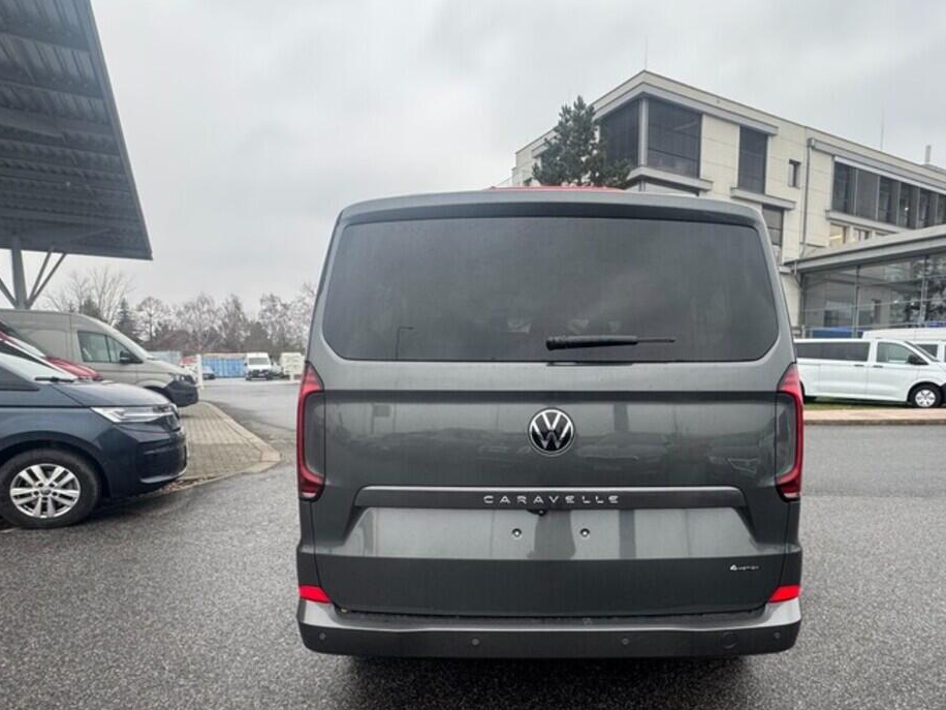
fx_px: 601
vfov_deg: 60.3
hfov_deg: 75.8
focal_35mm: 22
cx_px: 549
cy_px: 443
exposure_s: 1/99
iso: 125
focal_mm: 2.22
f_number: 2.2
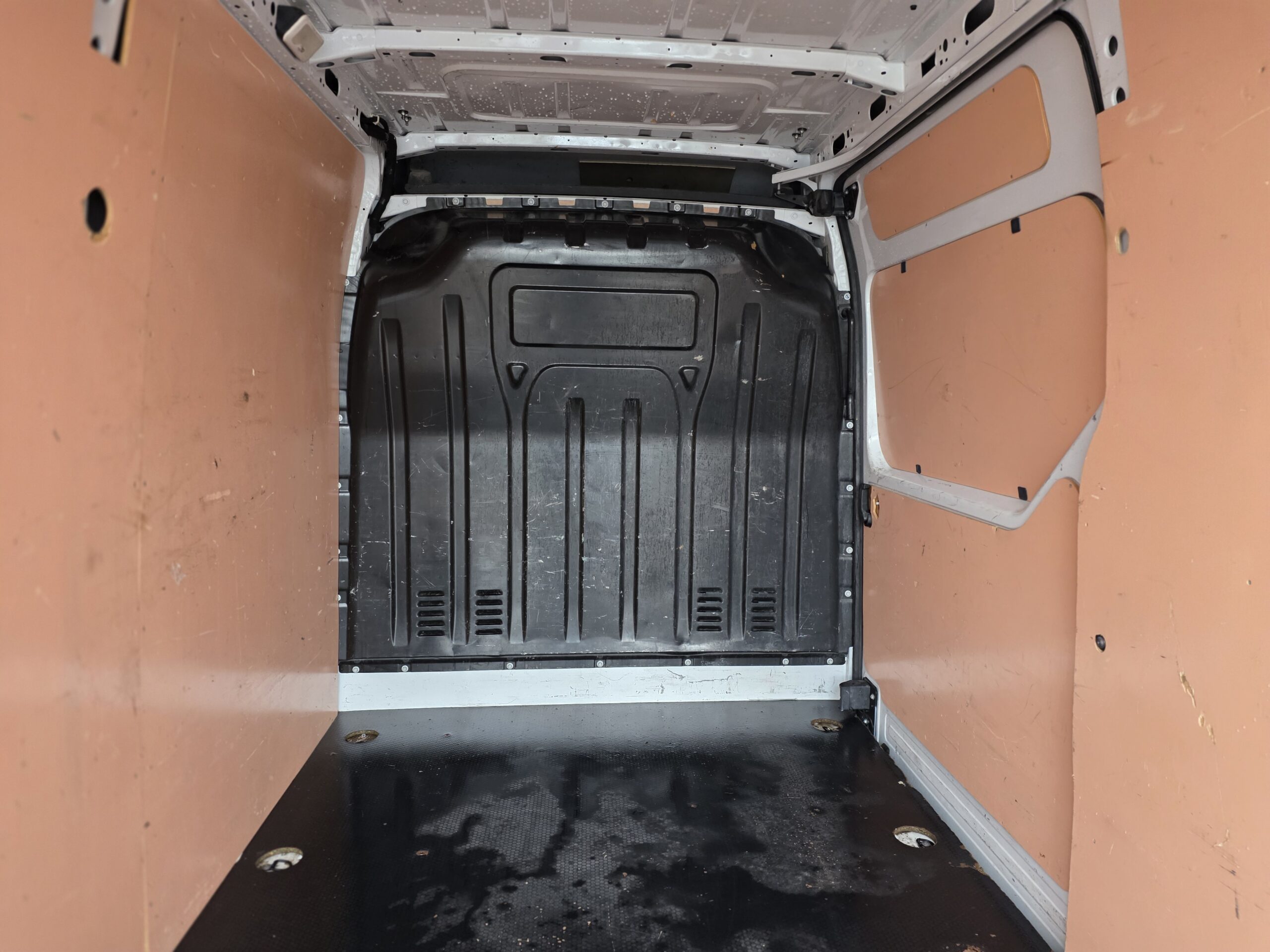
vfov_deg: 58.9
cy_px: 476
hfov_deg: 73.9
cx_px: 635
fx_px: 844
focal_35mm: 23
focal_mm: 6.25
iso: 500
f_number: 1.7
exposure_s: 1/100
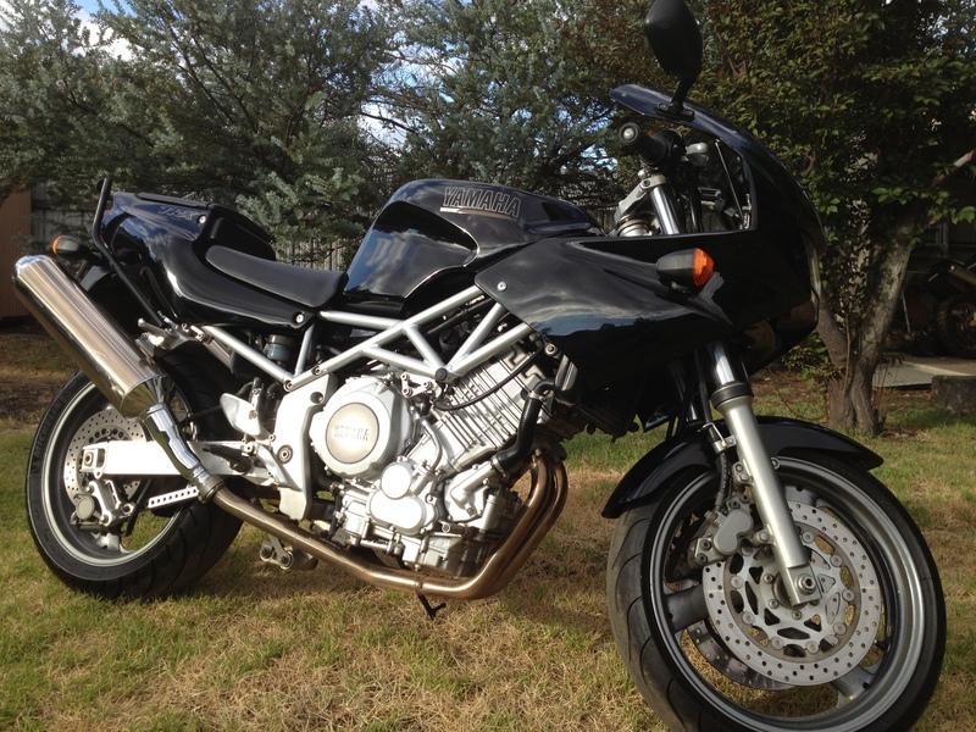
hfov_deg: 52.6
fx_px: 987
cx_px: 488
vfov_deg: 40.7
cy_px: 366
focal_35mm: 35
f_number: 2.4
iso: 50
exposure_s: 1/563
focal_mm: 4.28
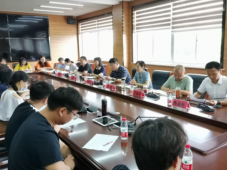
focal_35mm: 33
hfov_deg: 55.4
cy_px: 79
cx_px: 117
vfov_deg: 42.9
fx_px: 216
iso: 250
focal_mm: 4.75
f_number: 1.8
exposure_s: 1/100
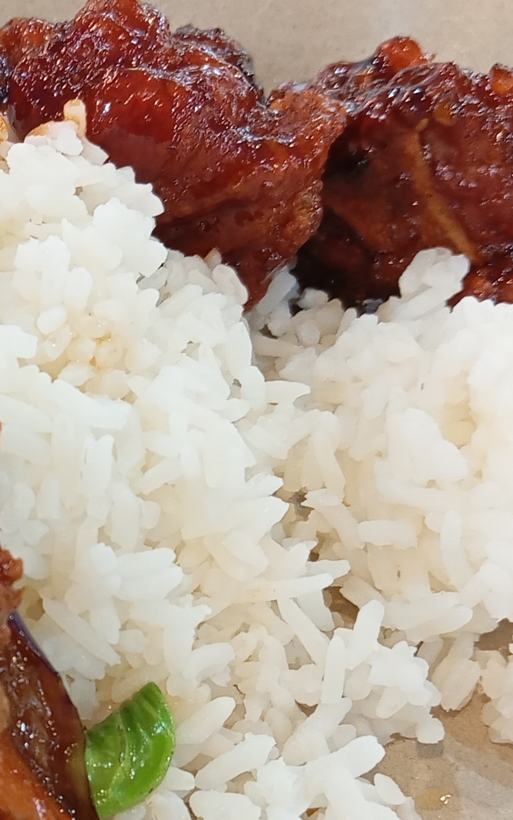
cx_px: -316
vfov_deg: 25.4
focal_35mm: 81
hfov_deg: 14.7
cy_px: 542
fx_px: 1811
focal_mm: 4.22
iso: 850
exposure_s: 1/50
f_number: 1.8
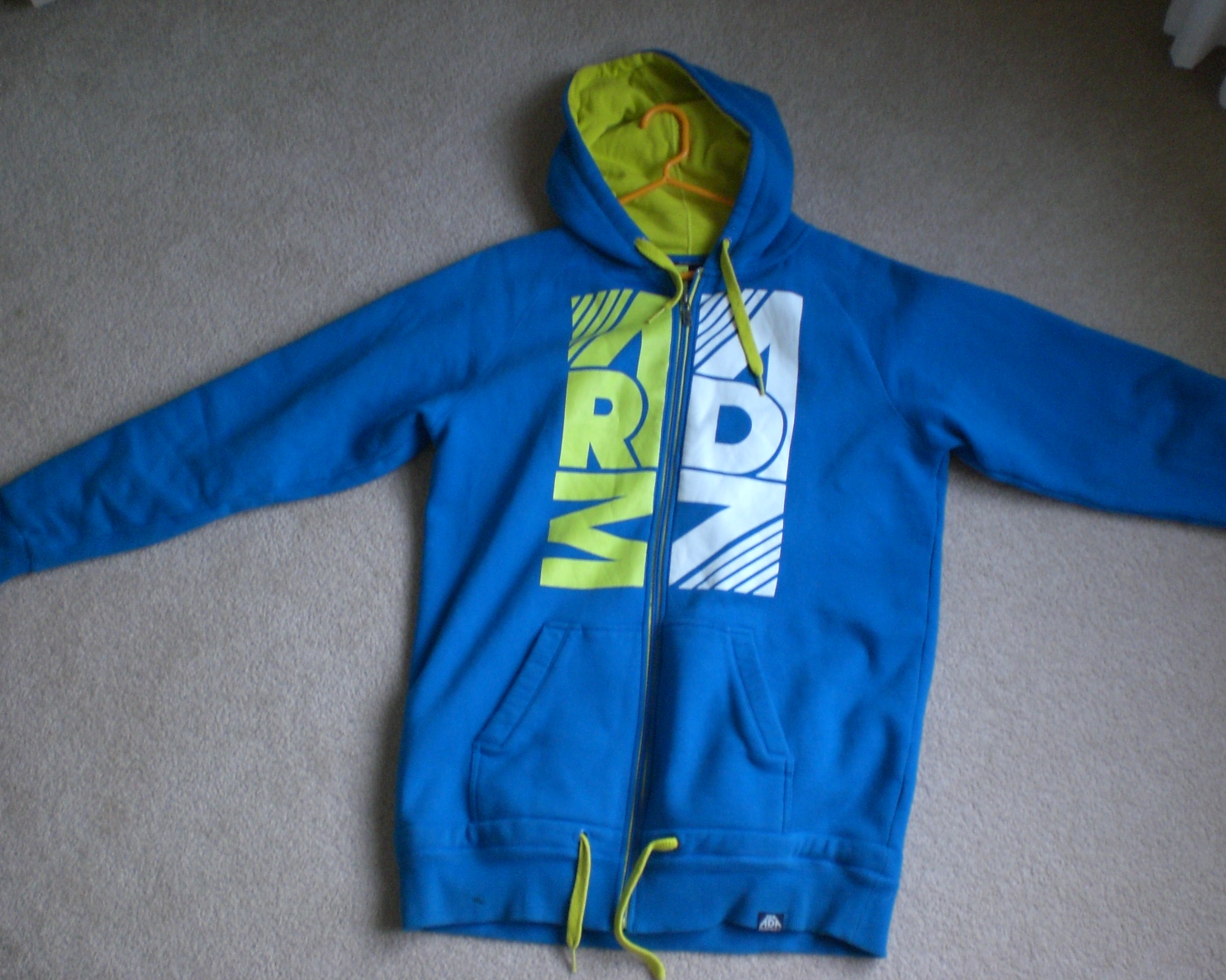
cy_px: 487
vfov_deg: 37.3
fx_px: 1451
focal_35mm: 40
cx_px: 629
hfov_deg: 45.8
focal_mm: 6.3
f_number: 3.1
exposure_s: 1/60
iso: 200
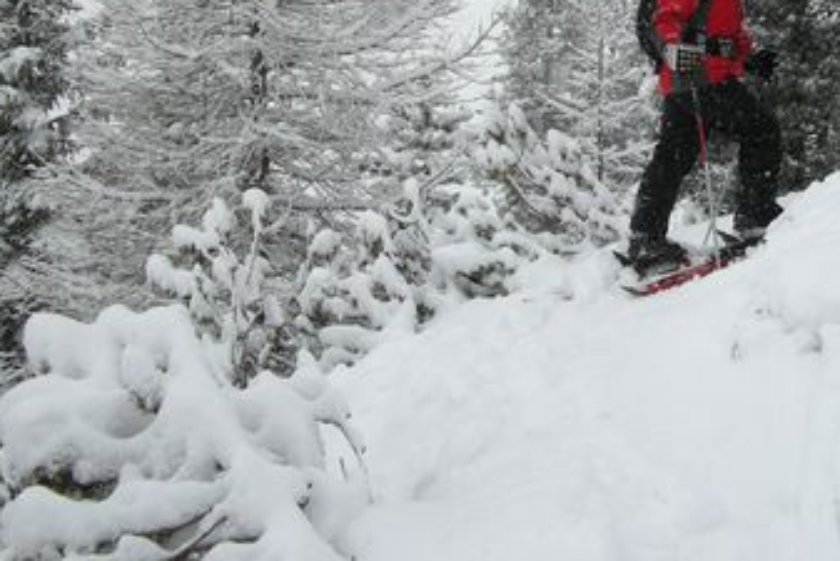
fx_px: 1704
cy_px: -35
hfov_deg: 26.9
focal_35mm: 73
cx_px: 730
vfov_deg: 18.1
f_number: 2.8
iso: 64
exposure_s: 1/737
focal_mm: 7.9
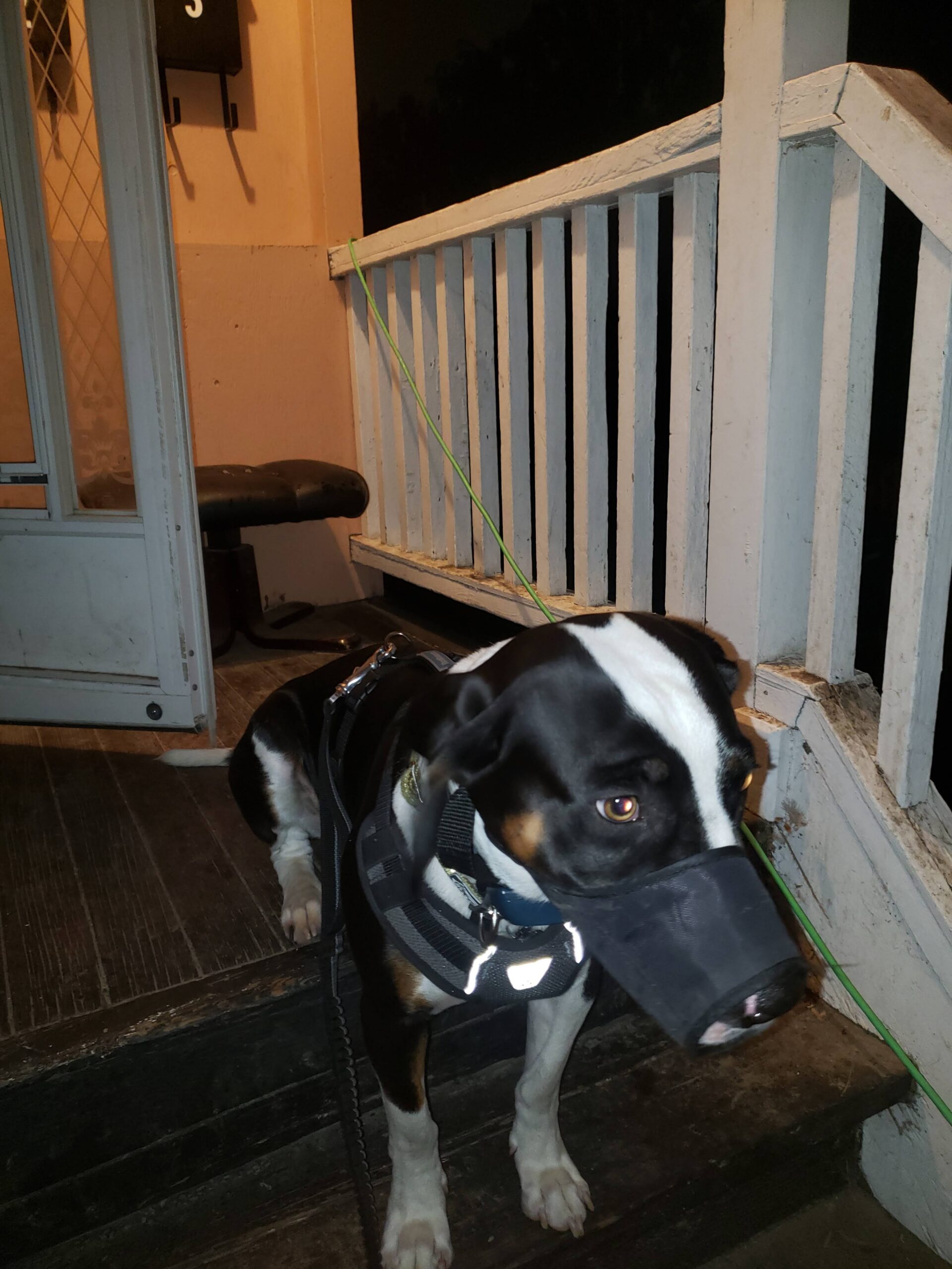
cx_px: 476
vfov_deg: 67.3
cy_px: 634
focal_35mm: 26
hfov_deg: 53.1
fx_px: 953
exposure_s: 1/15
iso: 125
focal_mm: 4.3
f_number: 1.5
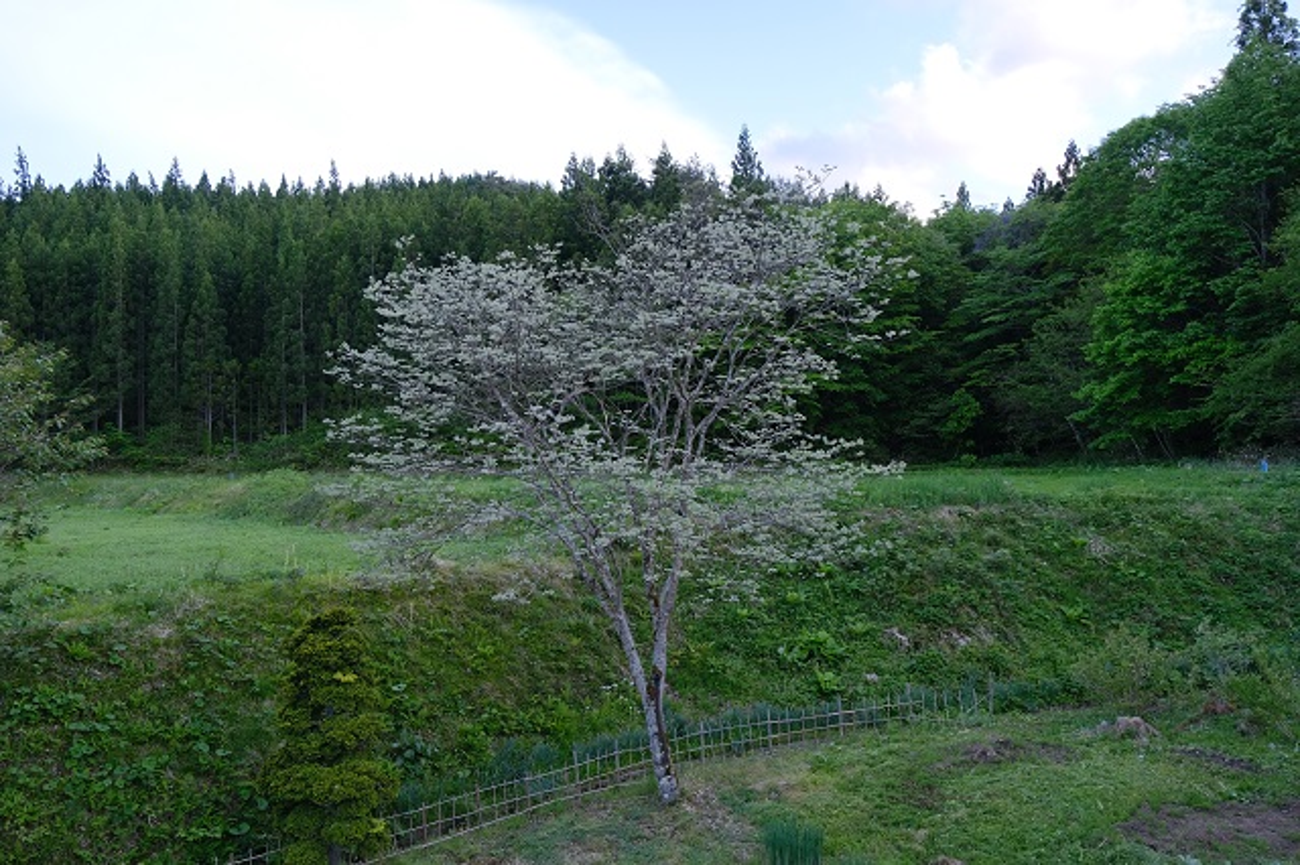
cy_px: 432
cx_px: 650
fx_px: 938
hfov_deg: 69.4
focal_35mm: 26
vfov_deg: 49.5
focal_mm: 17.1
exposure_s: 1/400
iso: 800
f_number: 4
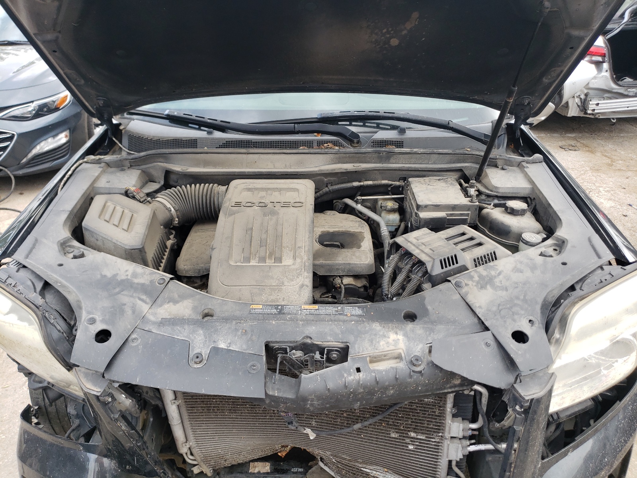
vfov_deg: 53.1
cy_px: 239
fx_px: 478
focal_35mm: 26
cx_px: 318
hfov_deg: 67.3
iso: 50
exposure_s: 1/357
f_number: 1.5
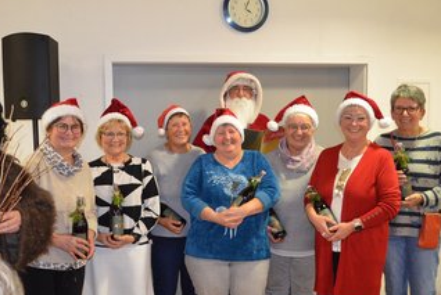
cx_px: 172
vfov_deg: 34.3
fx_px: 478
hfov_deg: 49.1
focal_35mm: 39
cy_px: 167
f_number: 3.5
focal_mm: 18
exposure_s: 1/60
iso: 1800
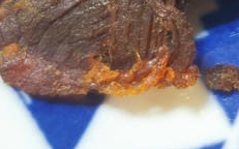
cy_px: -118
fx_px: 1256
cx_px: 363
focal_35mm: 193
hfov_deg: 10.5
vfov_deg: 6.6
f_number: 1.63
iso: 320
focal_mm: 8.72
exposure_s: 1/60
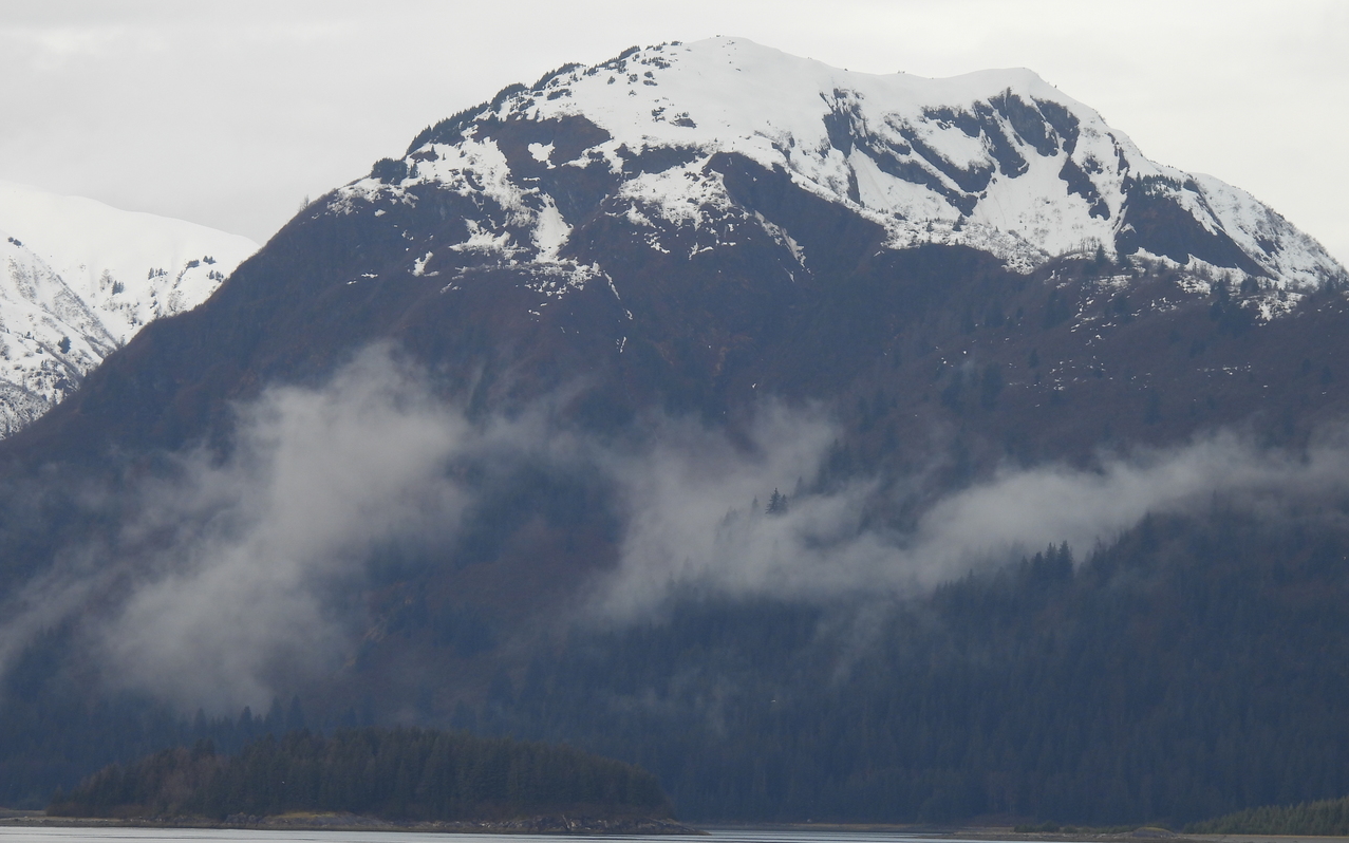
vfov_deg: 3.9
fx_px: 12499
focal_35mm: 340
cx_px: 674
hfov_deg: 6.2
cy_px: 369
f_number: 5
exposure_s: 1/250
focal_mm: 57.1
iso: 100
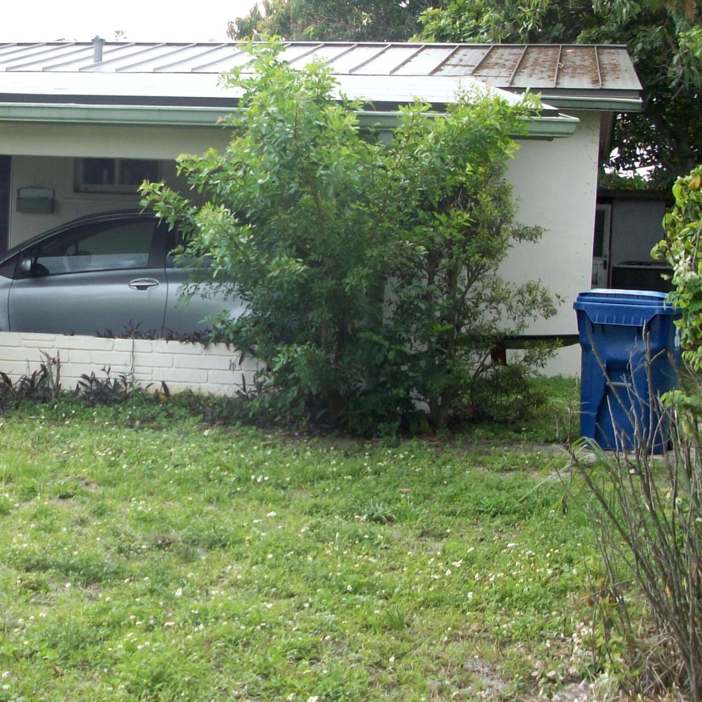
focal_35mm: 59
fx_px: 1354
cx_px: 183
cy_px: 269
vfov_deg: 29.0
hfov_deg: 28.7
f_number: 2.8
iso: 64
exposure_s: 1/285
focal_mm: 5.7
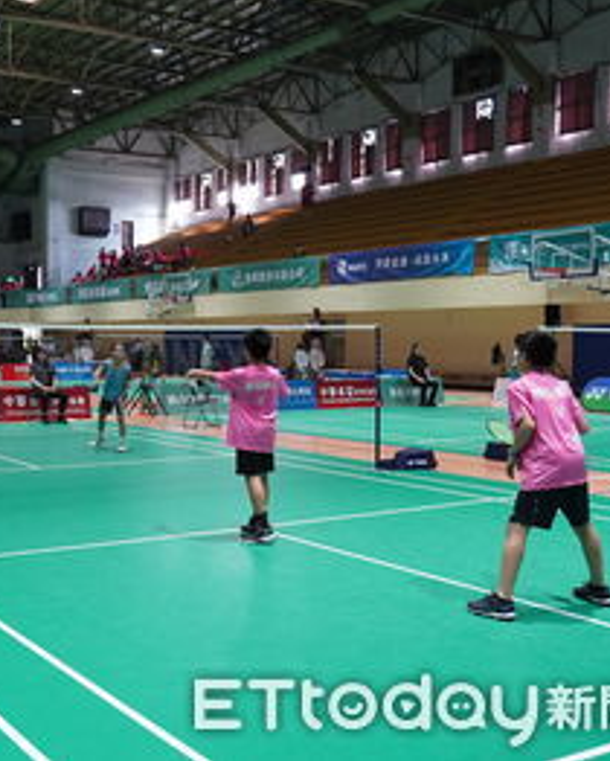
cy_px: 376
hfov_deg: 34.1
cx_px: 142
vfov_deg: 42.9
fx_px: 969
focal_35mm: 43
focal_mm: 20
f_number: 2.8
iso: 1600
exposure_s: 1/400
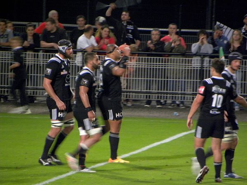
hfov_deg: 3.2
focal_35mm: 624
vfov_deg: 2.4
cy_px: 92
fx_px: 4453
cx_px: 124
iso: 400
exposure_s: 1/24.5
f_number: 5
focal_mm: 110.4
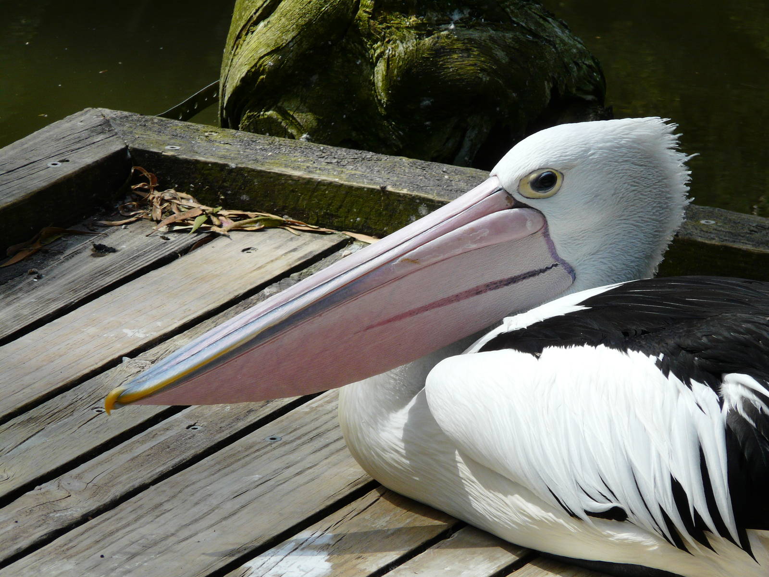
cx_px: 384
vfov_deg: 4.7
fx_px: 7042
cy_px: 288
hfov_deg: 6.3
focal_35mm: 317
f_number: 5.6
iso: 100
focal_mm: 52.1
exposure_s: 1/200
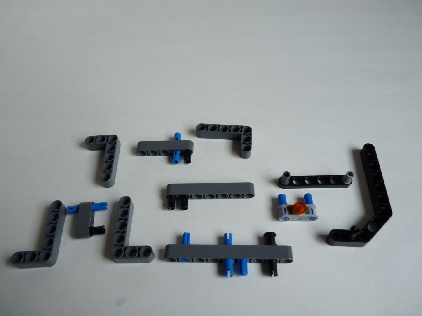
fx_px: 329
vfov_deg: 51.4
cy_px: 158
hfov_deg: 65.3
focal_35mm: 27
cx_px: 211
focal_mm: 4.8
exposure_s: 1/125
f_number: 2.8
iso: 100
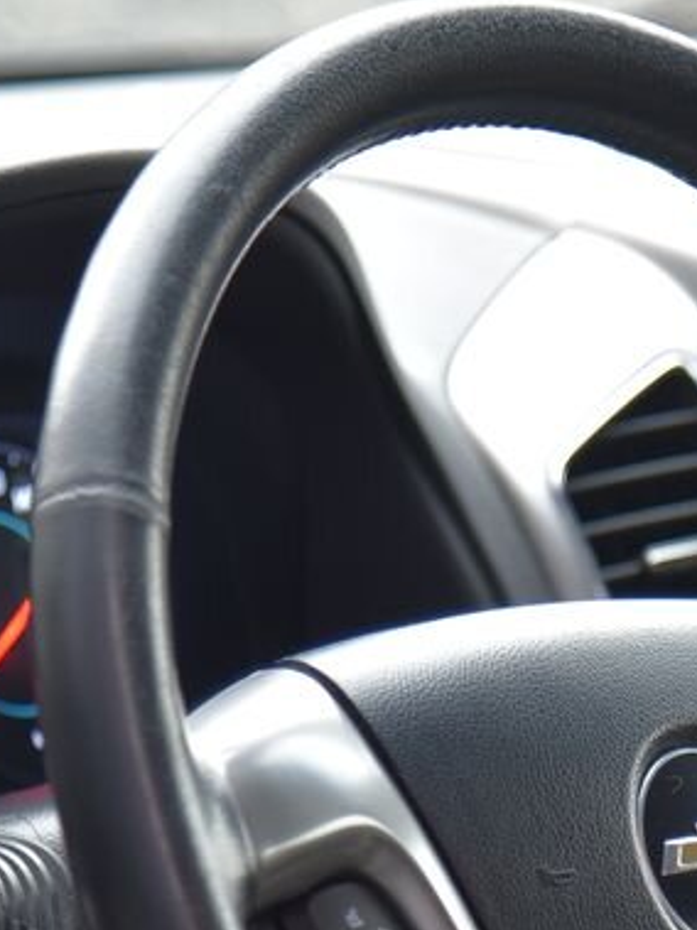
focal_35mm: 286
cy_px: 793
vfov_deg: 6.9
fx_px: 7683
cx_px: 594
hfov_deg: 5.2
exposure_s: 1/20
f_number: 4
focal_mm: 110
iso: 500
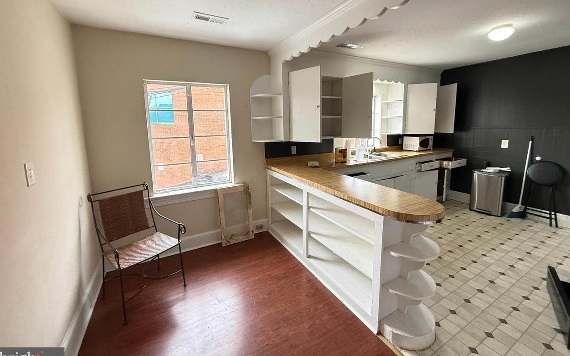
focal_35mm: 15
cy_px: 154
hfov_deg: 101.5
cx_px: 282
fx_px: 233
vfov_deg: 74.4
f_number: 2.2
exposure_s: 1/60
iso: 320
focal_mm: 2.22
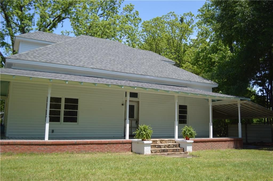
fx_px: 250
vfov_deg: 39.9
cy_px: 90
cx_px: 136
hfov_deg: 57.3
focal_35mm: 33
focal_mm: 22
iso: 100
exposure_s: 1/640
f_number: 3.8
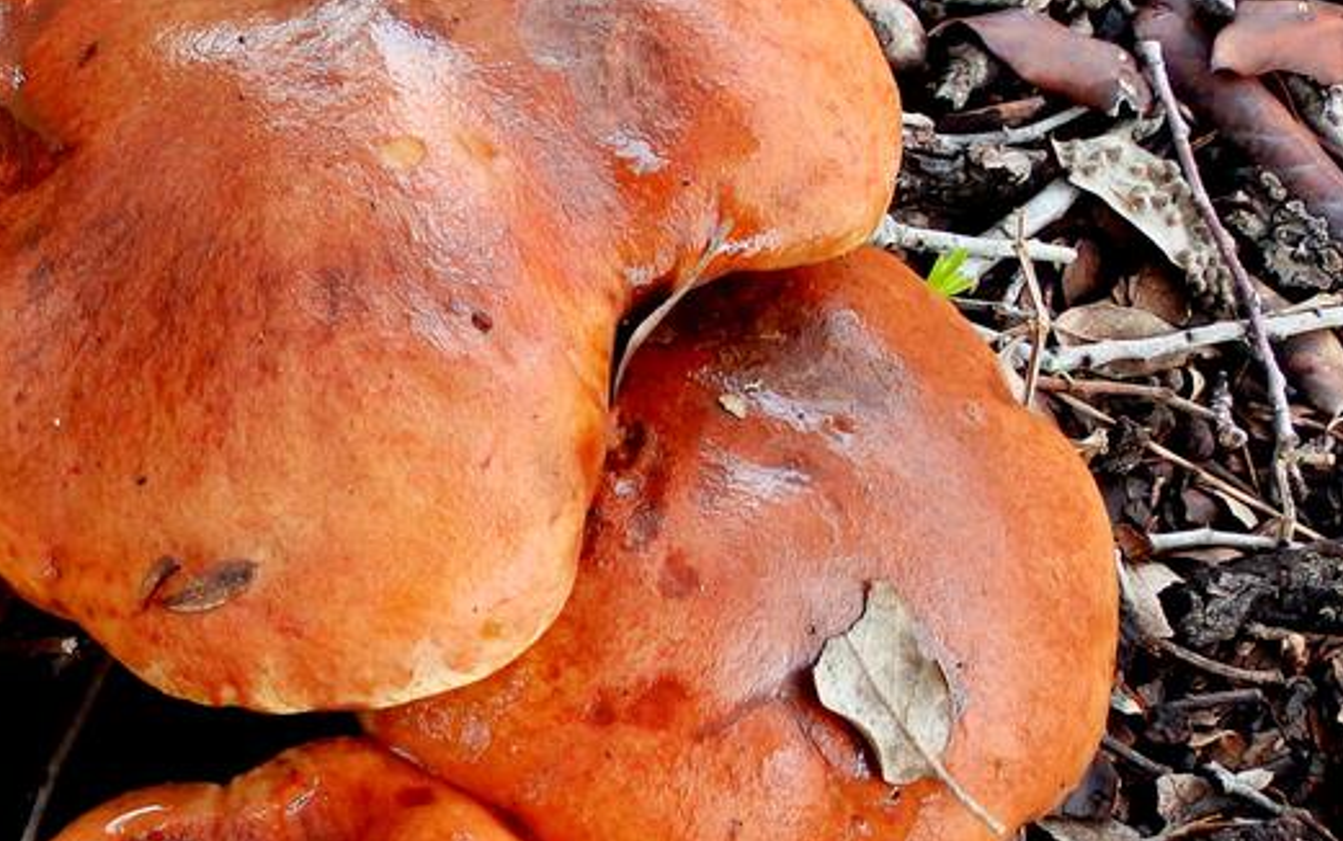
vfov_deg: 25.3
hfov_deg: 38.4
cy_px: 504
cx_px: 312
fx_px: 1867
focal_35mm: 51
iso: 80
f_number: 3.4
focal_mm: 4
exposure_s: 1/50
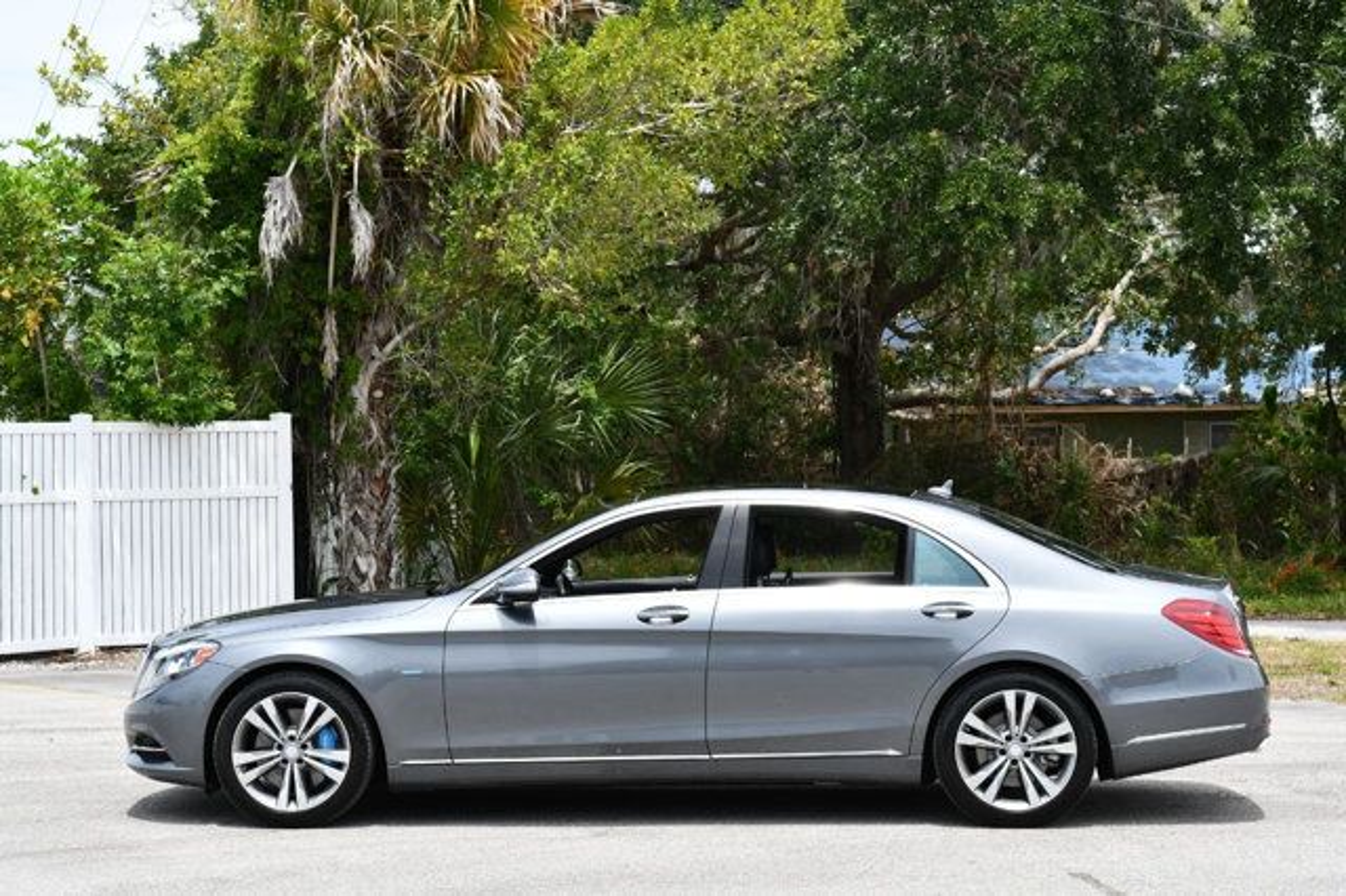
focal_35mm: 72
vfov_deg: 18.9
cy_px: 448
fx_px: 2690
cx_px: 673
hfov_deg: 28.1
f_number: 8
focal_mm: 48
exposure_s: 1/250
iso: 125
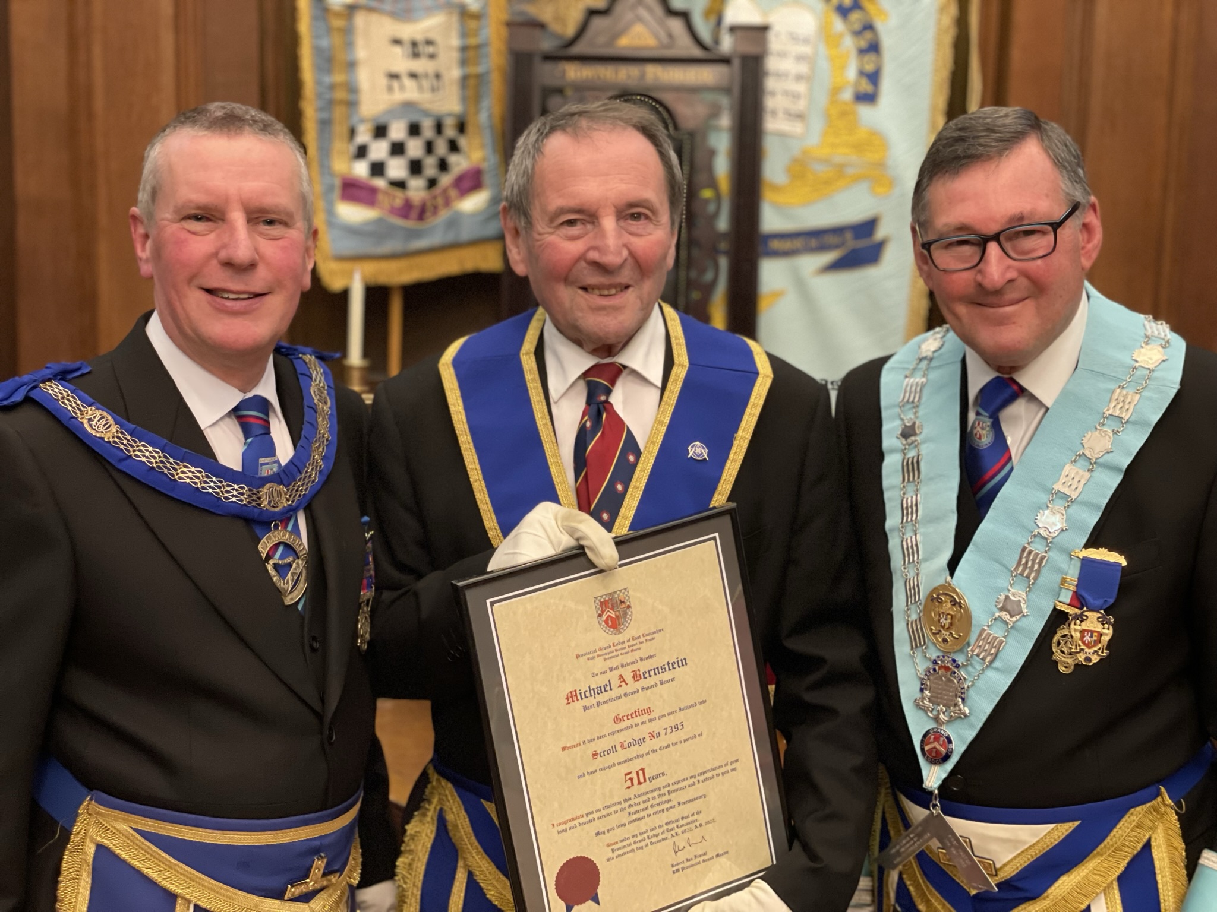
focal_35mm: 52
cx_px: 608
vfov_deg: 28.0
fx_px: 1828
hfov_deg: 36.8
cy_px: 456
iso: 400
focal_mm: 6
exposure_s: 1/25
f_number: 2
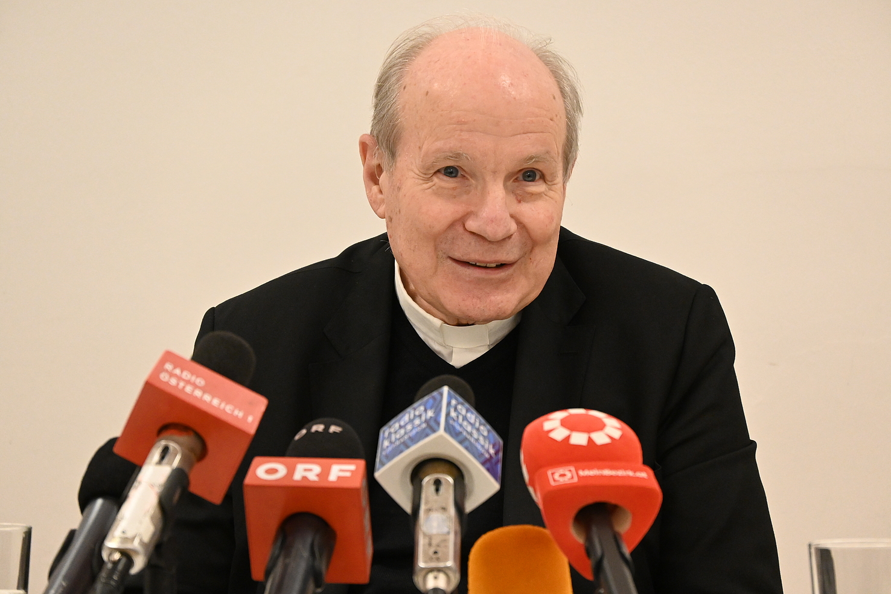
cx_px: 446
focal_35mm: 210
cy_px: 297
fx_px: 5197
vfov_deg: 6.5
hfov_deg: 9.8
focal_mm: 140
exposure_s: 1/250
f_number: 6.3
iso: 3200
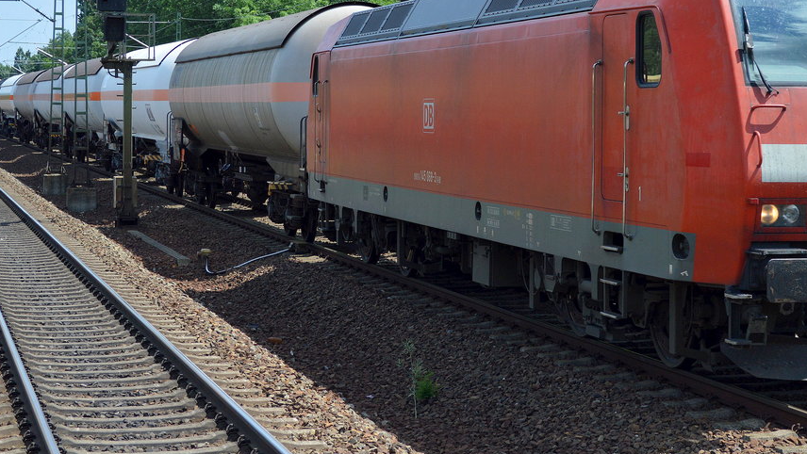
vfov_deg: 13.7
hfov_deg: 24.1
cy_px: 131
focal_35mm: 88
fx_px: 1884
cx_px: 507
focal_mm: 40
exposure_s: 1/1250
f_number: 5.3
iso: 400
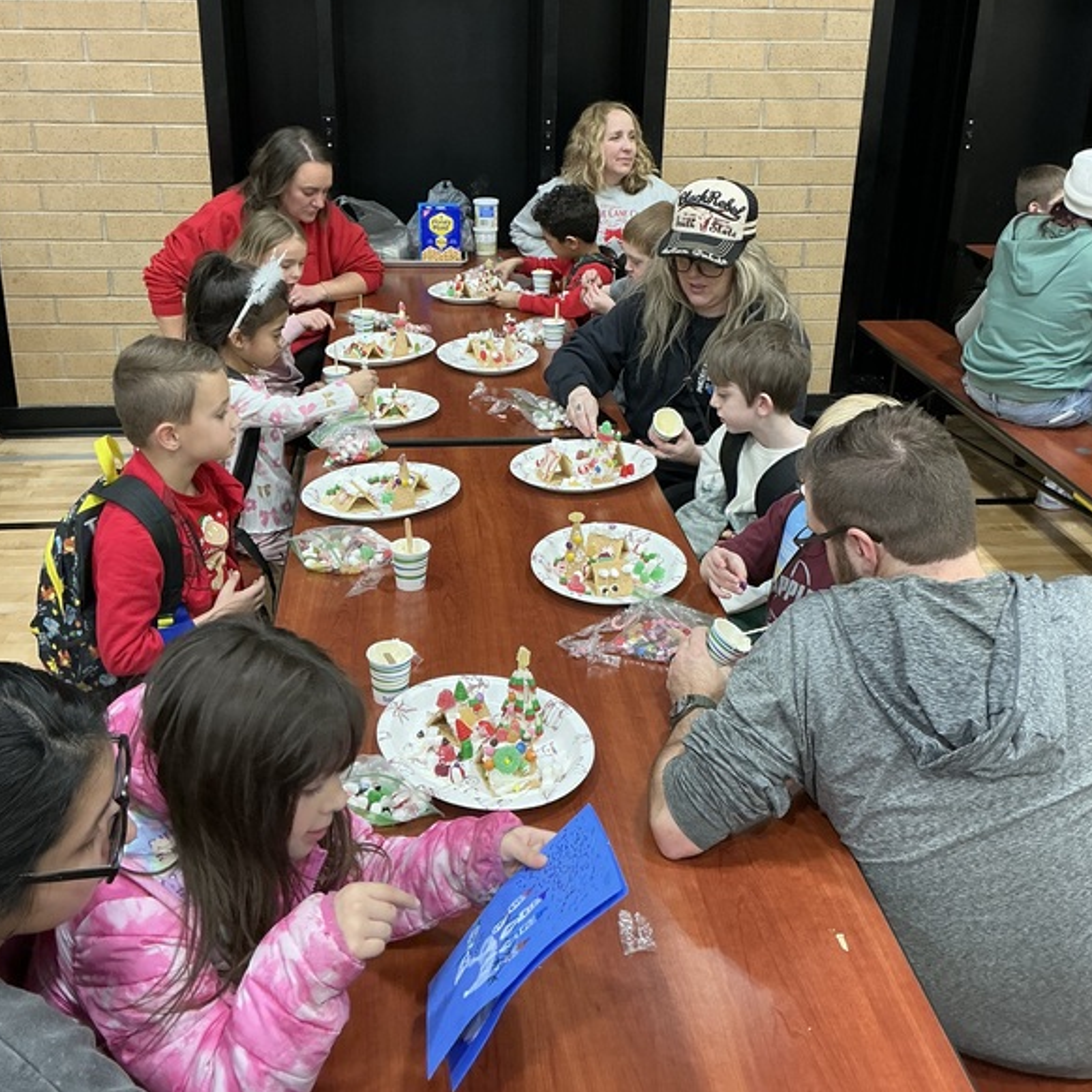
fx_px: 1213
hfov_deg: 48.5
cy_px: 448
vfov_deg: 48.2
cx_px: 550
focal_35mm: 34
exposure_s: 1/60
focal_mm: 3
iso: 100
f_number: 1.8
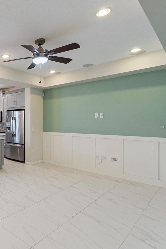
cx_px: -10
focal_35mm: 23
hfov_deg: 44.3
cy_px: 127
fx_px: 159
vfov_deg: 76.1
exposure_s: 1/15
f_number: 6.3
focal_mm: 10
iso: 400
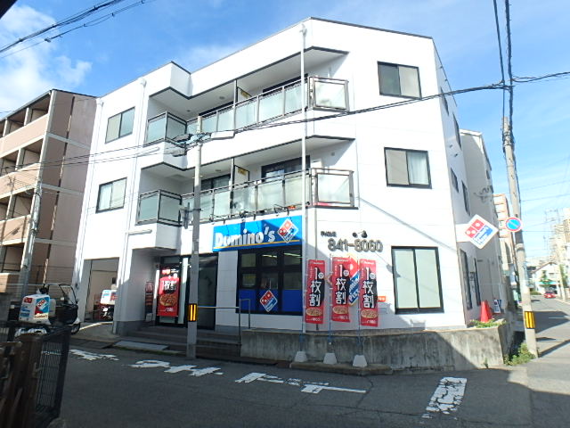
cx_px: 285
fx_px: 346
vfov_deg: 63.4
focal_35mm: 21
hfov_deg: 79.0
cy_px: 214
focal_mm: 3.7
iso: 125
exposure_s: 1/250
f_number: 6
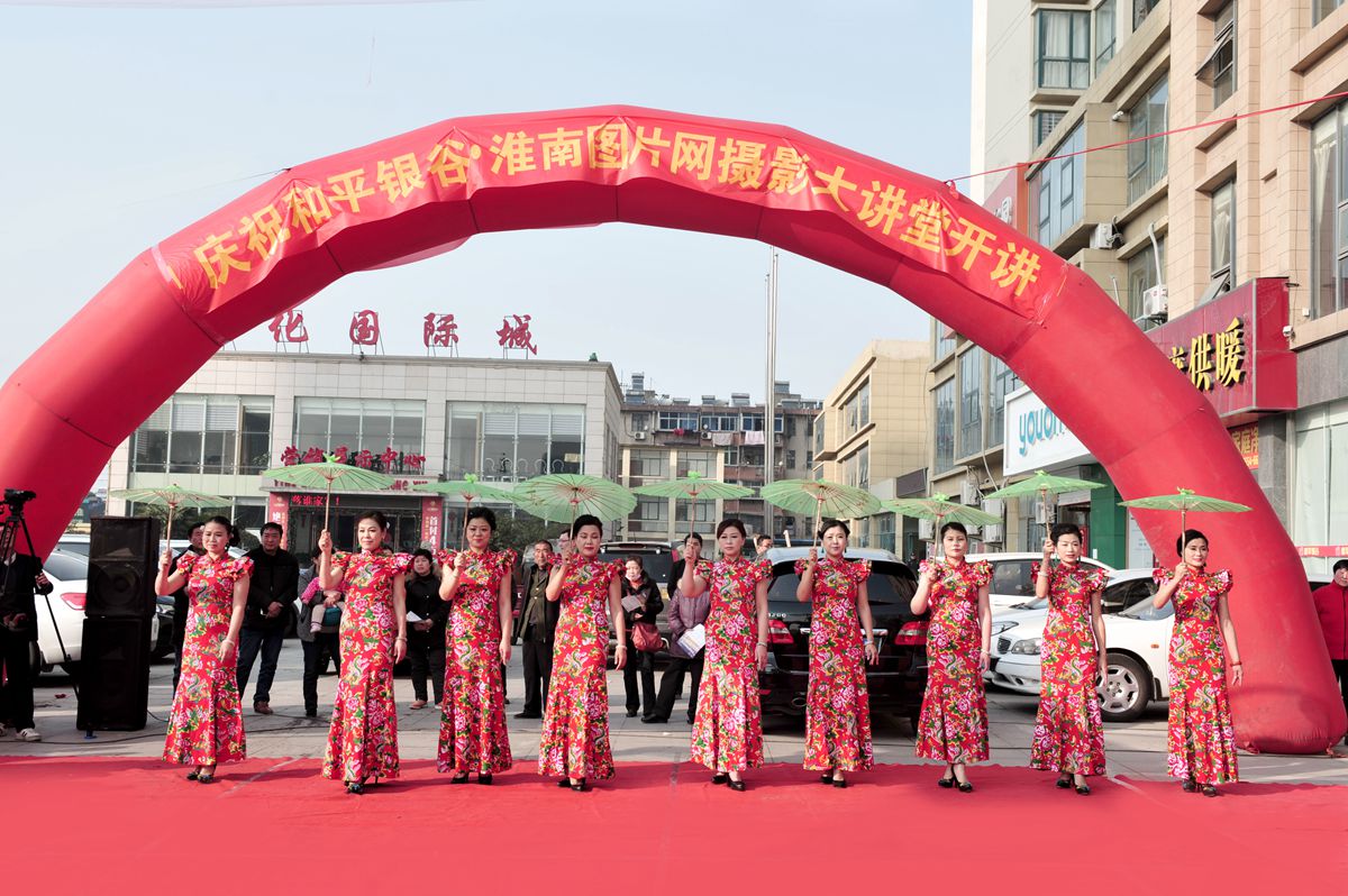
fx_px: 1422
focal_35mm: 38
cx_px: 674
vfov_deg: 35.0
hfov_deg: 50.7
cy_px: 448
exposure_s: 1/250
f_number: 7.1
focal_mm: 38
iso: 200
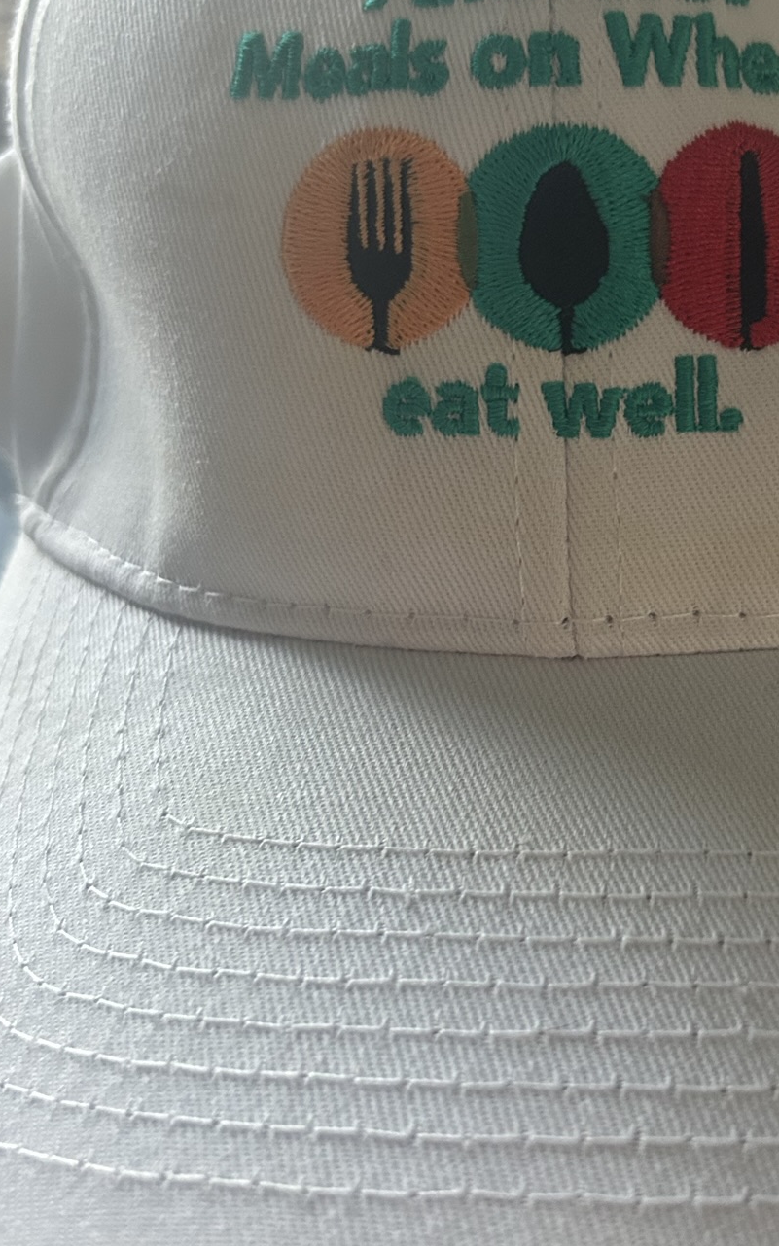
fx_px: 1461
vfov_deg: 46.2
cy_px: 603
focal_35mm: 43
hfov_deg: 29.2
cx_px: 622
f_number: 1.5
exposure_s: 1/39
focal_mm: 5.7
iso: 640
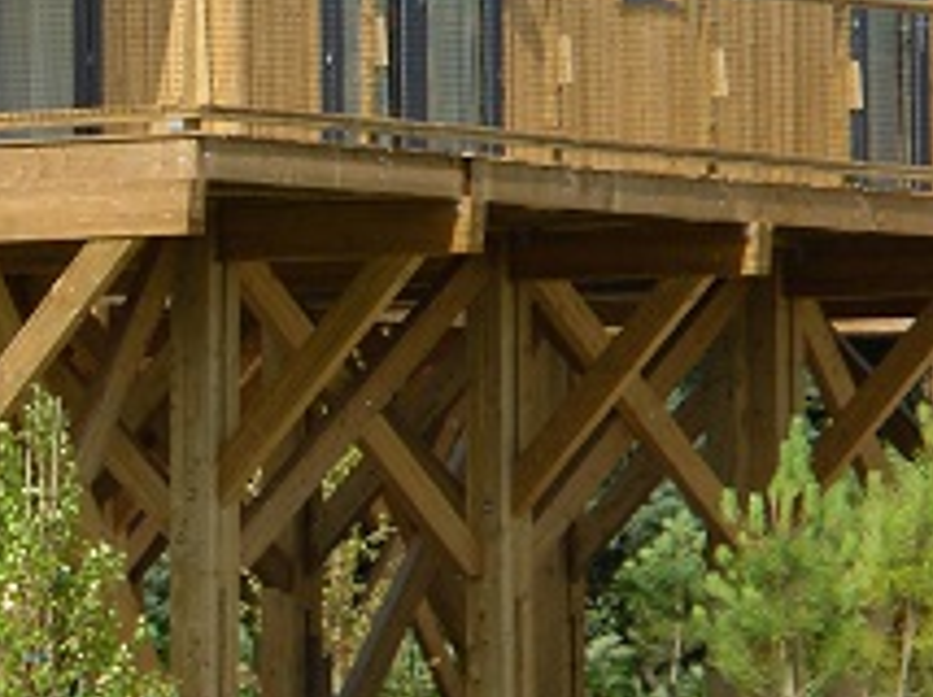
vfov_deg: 3.6
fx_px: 11200
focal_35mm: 416
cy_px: 26
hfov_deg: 4.8
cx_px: 170
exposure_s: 1/331
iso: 80
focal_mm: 24.89
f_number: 5.2
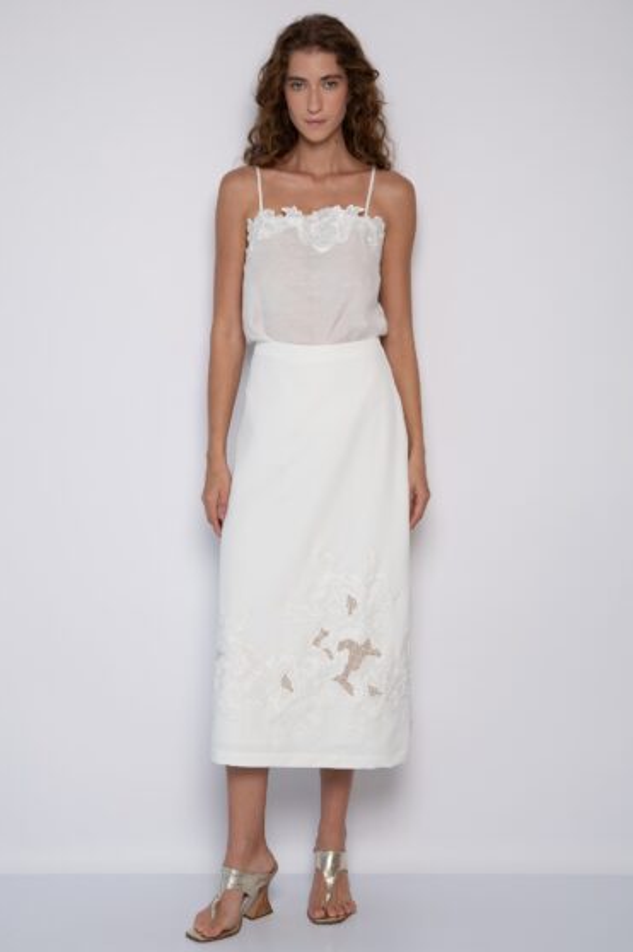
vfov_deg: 35.7
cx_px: 307
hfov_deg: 24.1
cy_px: 458
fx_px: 1480
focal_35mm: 56
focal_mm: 52
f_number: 4.5
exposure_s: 1/160
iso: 250
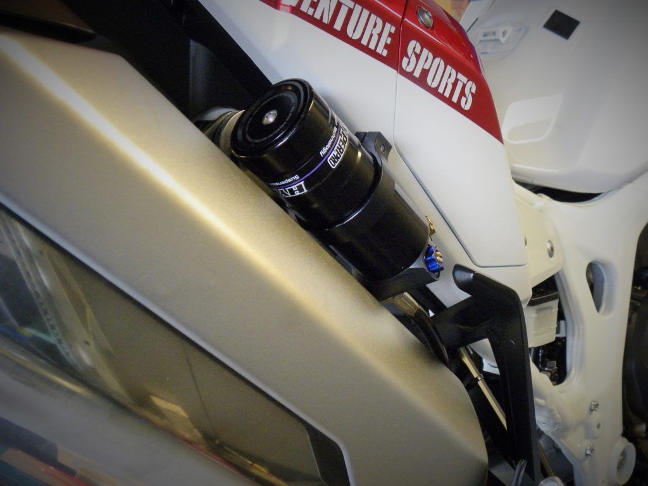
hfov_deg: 45.8
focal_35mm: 41
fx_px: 768
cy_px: 243
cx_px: 324
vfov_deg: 35.1
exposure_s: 1/87.6
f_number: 3.2
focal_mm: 7.3
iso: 390
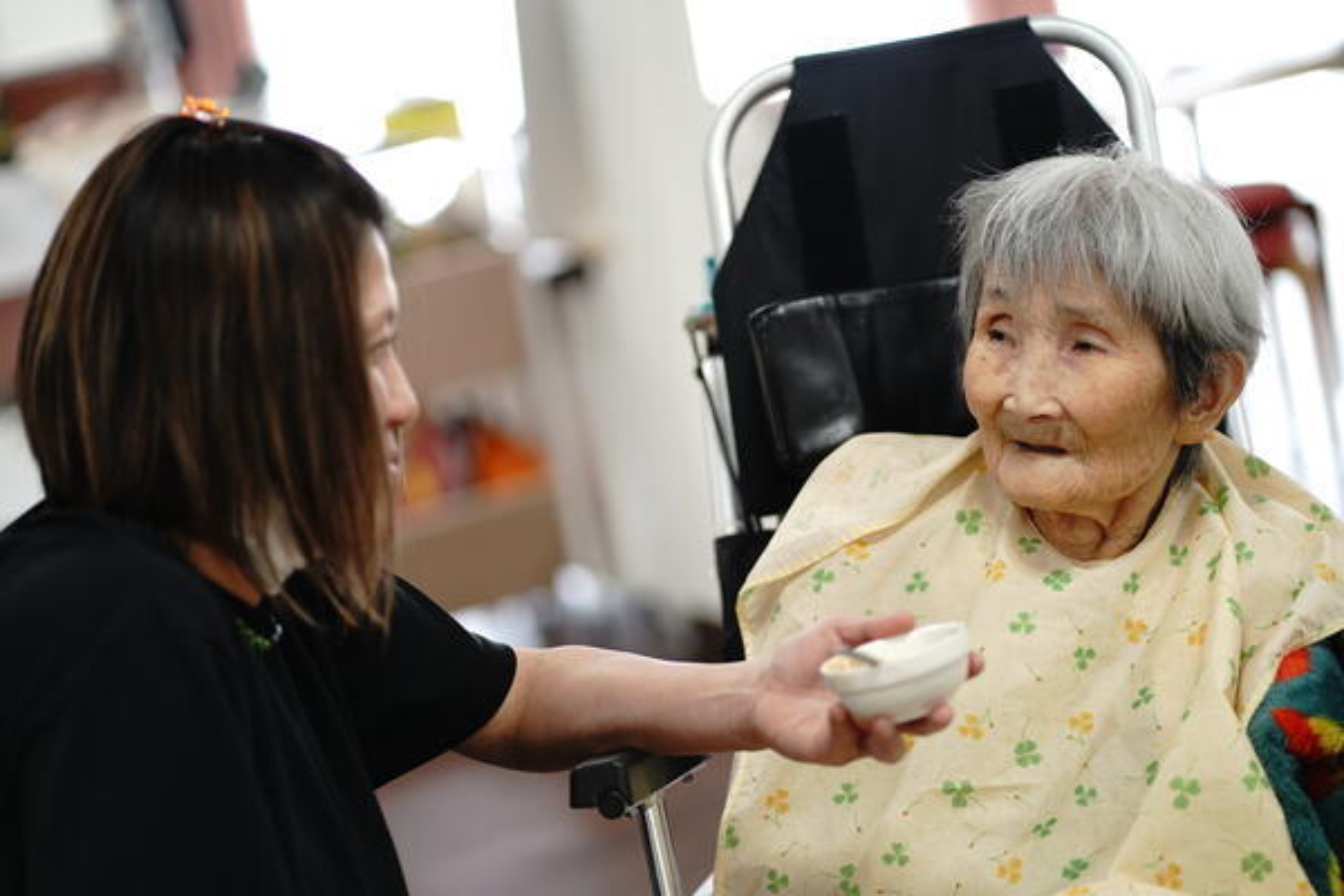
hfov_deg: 23.9
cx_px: 672
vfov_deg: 16.1
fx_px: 3173
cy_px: 448
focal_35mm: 85
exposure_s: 1/400
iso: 250
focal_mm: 85
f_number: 1.8
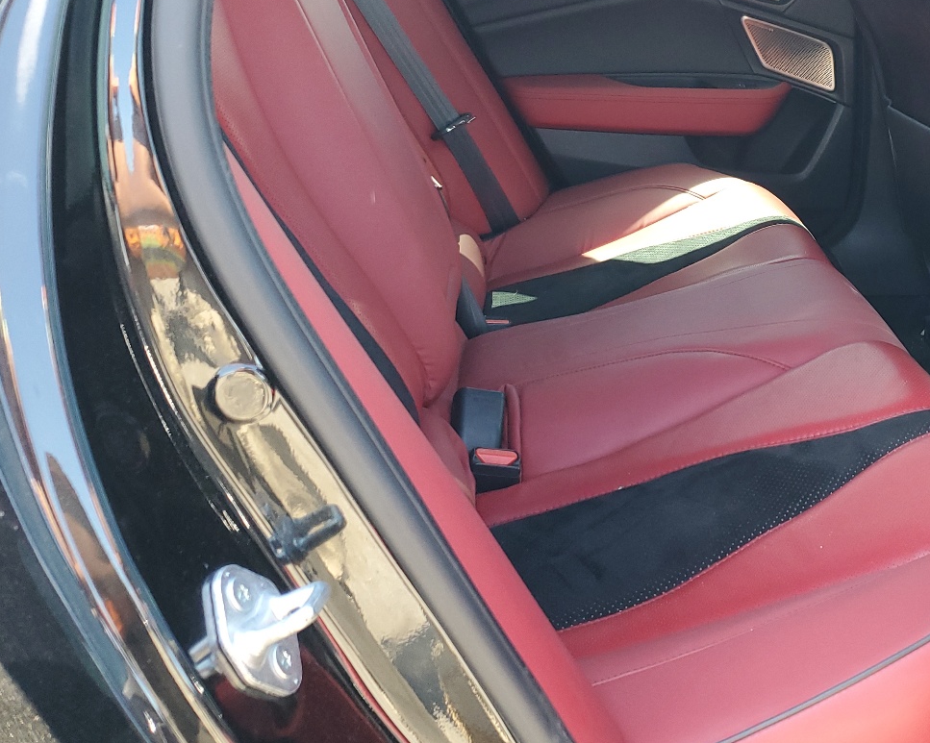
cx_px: 739
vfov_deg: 35.4
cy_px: 270
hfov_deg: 42.0
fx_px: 1156
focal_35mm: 42
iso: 96
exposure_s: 1/120
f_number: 1.5
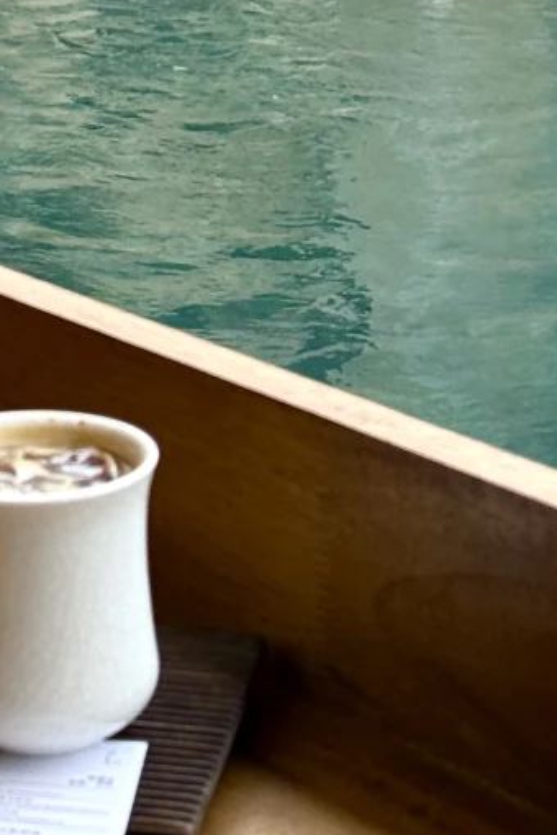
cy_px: -275
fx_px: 3272
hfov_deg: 9.5
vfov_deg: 13.9
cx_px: -216
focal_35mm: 141
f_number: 1.78
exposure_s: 1/121
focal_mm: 6.76
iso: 50
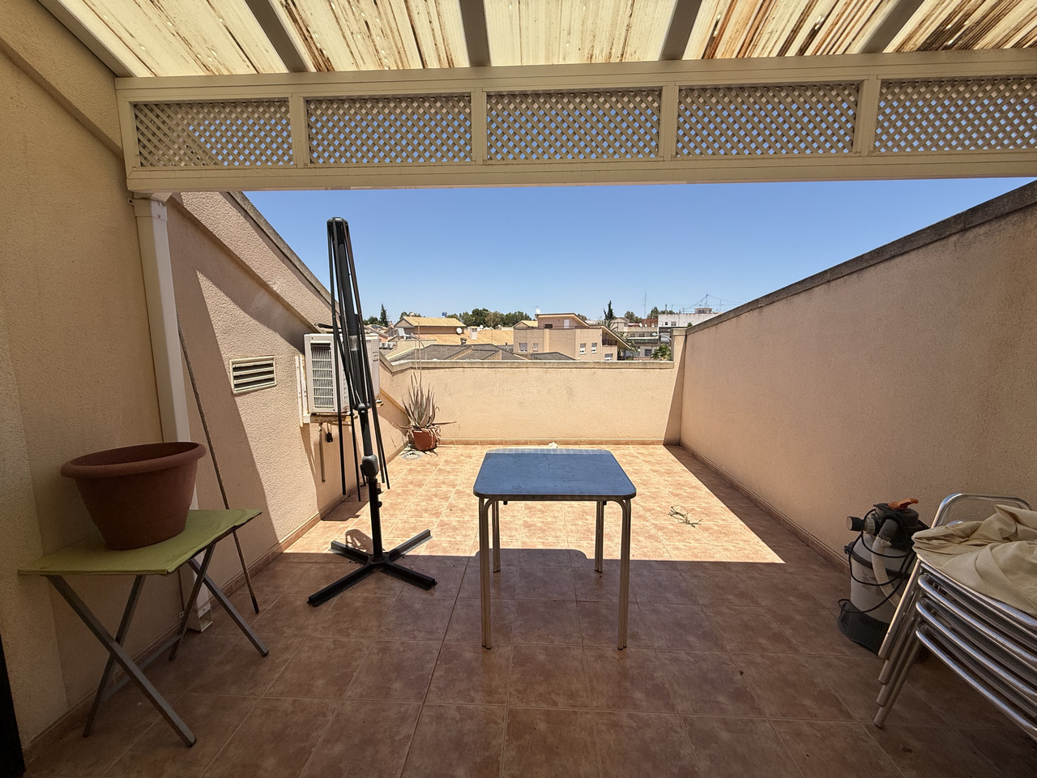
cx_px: 518
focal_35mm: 14
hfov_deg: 102.1
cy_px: 389
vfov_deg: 85.7
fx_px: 419
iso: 50
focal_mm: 2.22
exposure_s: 1/3891
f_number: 2.2
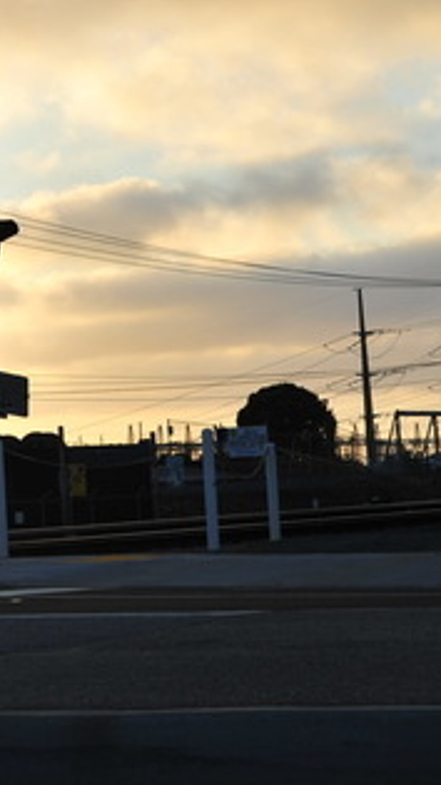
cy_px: 172
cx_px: -466
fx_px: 2767
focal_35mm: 133
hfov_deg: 8.6
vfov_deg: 16.0
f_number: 8
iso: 200
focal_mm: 50
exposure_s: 1/250
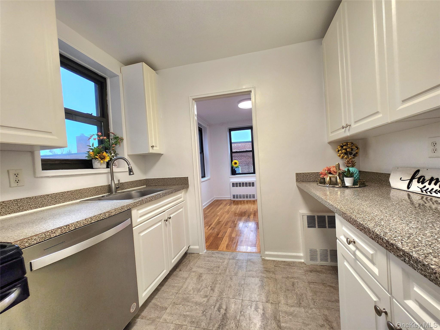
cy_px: 165
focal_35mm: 13
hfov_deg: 106.2
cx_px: 220
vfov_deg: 89.9
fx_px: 165
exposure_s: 1/60.2
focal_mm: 1.74
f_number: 2.2
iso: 125
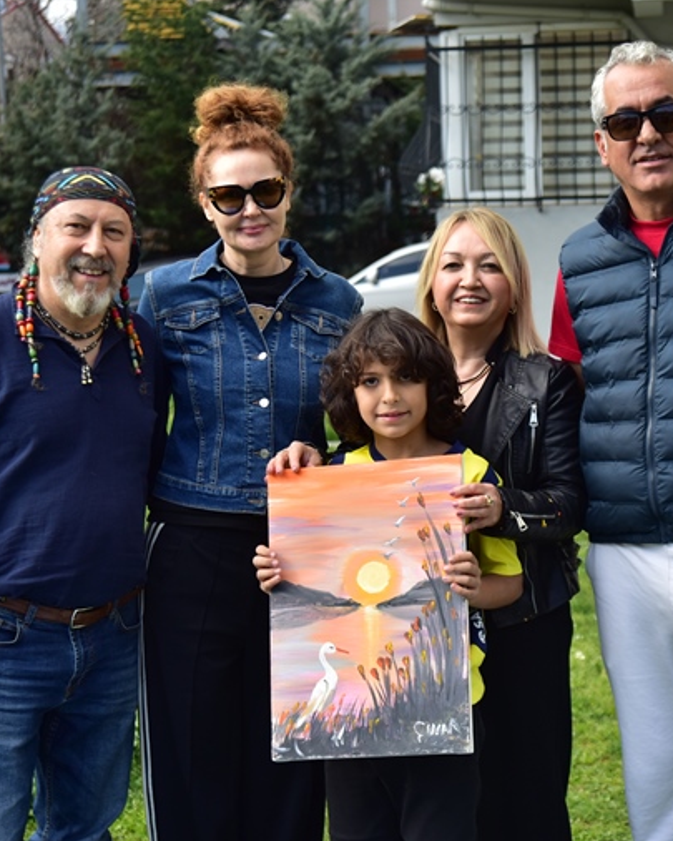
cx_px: 405
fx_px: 1842
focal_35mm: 74
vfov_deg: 25.7
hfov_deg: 20.7
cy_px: 420
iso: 125
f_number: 3.8
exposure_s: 1/500
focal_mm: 52
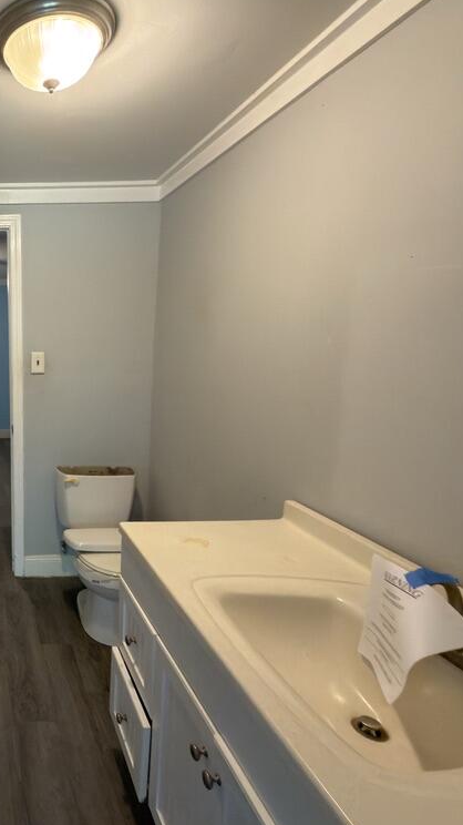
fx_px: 459
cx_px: -27
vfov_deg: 83.9
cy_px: 411
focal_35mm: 21
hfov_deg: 43.5
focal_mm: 2.22
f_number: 2.2
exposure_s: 1/30
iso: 200
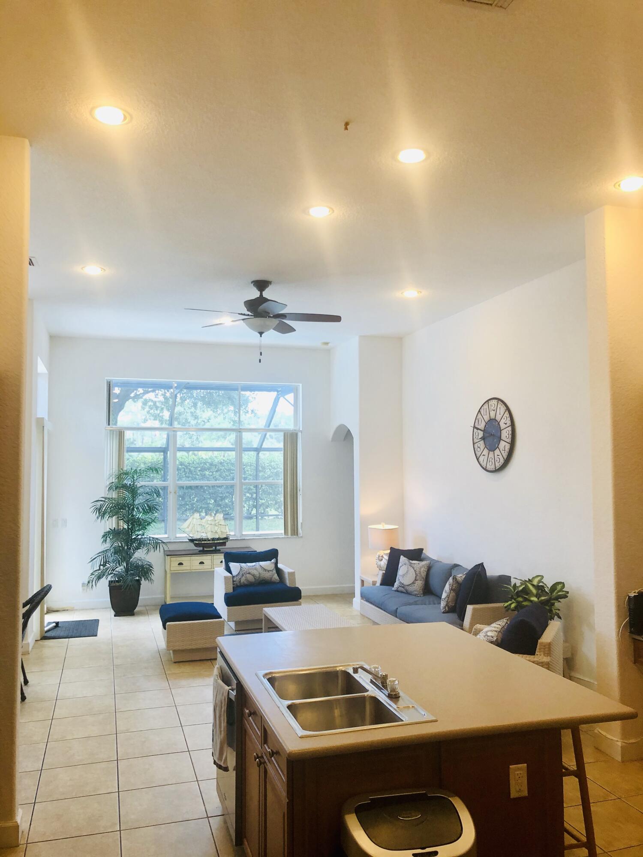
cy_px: 428
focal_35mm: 28
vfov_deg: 63.4
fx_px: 693
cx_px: 322
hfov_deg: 49.7
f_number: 1.8
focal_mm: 4
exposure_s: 1/40
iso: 25
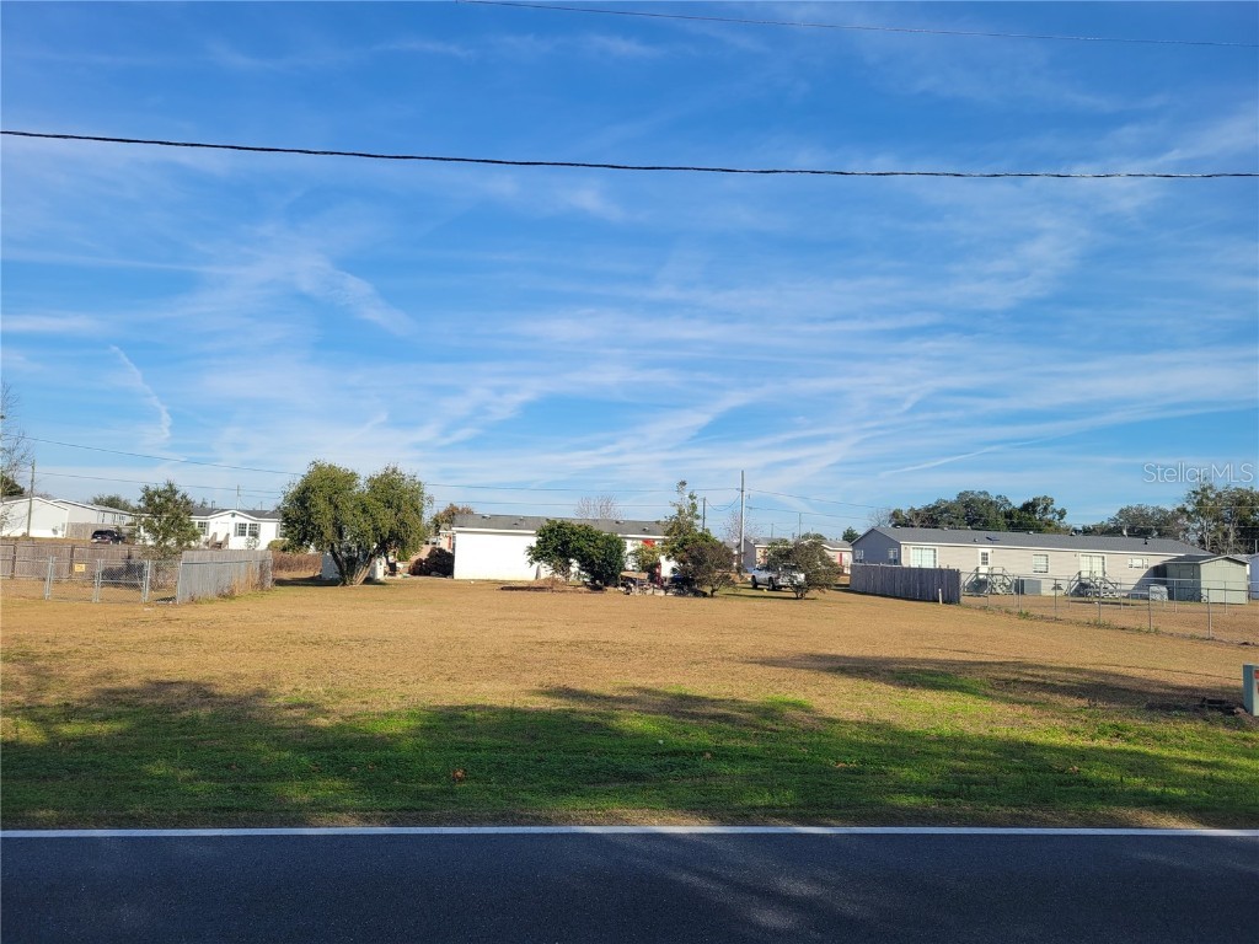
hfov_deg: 67.3
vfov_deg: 53.1
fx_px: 946
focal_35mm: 26
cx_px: 630
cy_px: 472
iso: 40
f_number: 1.8
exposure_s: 1/2352
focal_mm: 5.4
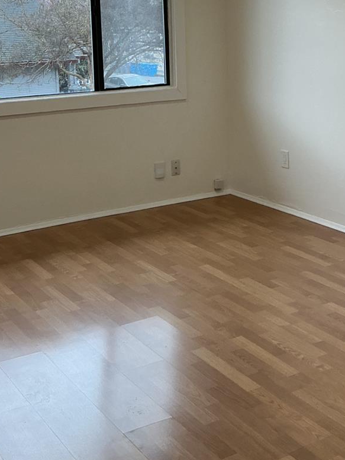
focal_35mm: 56
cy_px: 121
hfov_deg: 26.1
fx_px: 744
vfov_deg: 33.7
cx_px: 165
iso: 64
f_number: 1.8
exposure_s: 1/100
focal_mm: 3
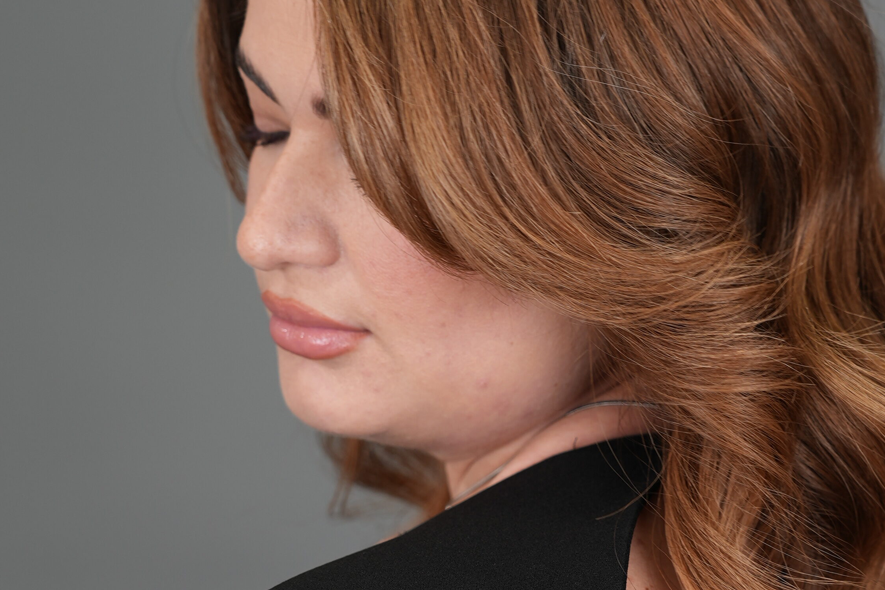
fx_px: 3024
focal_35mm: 123
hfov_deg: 16.6
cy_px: 389
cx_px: 524
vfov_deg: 11.1
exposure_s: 1/125
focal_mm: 65
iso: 250
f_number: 4
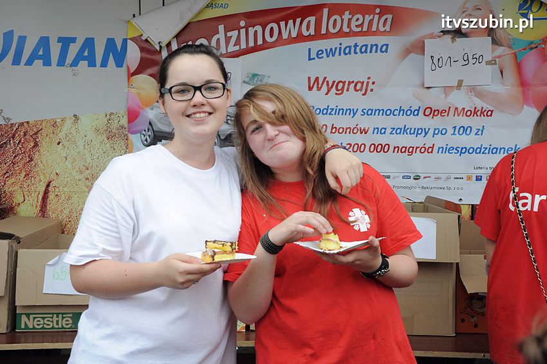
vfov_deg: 25.7
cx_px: 274
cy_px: 182
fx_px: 797
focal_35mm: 52
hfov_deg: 37.9
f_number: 7.1
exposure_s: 1/80
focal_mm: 35
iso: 500
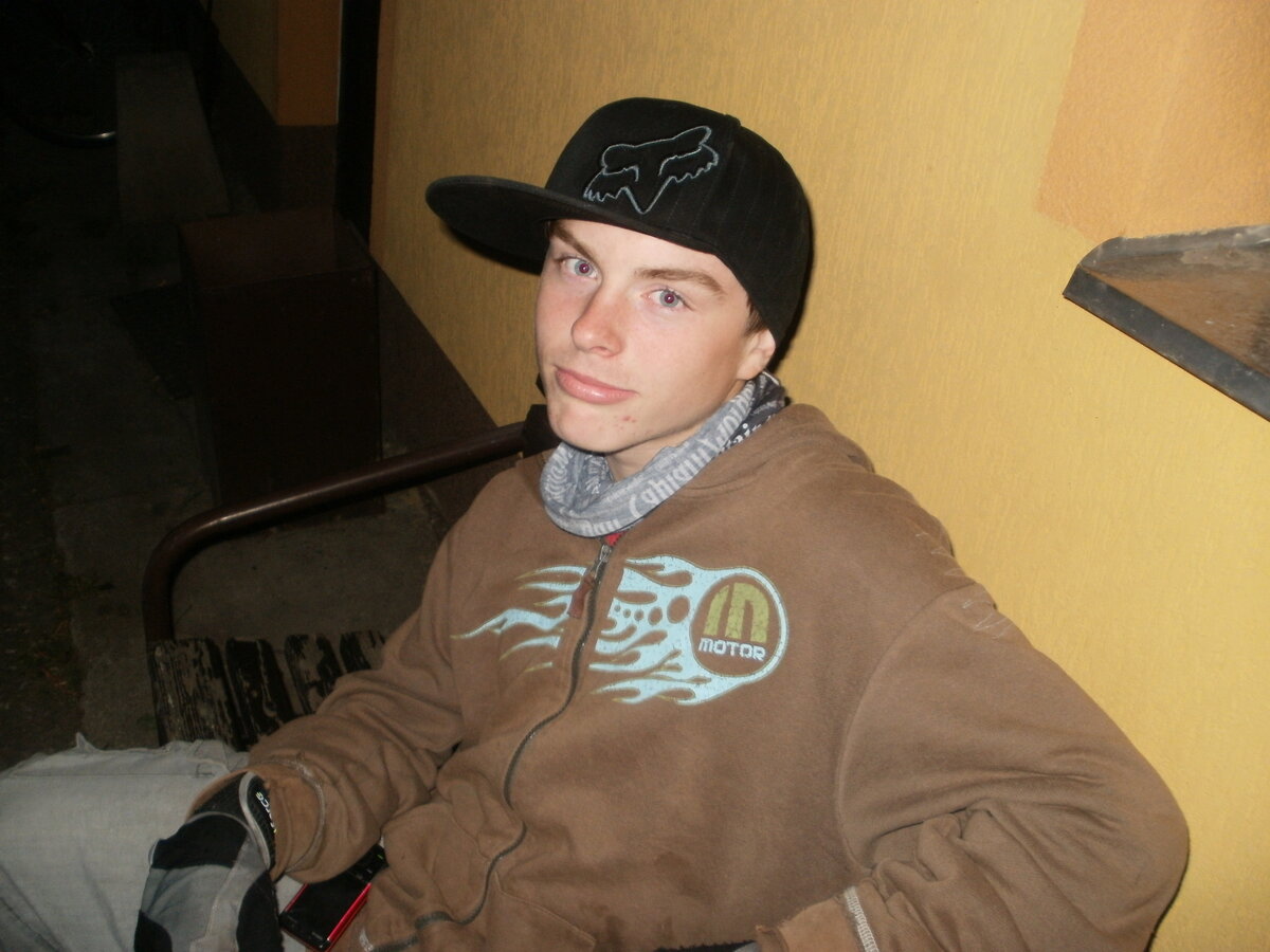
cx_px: 635
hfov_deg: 51.4
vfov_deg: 39.7
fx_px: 1321
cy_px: 476
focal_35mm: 36
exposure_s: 1/30
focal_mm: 6.3
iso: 125
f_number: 3.5
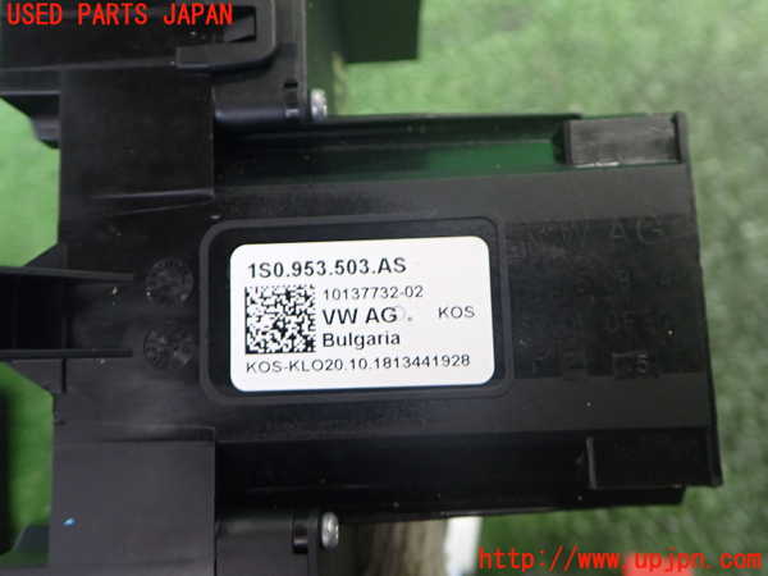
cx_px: 384
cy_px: 288
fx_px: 666
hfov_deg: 60.0
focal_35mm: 30
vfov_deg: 46.8
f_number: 2.3
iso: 320
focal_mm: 5.4
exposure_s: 1/30
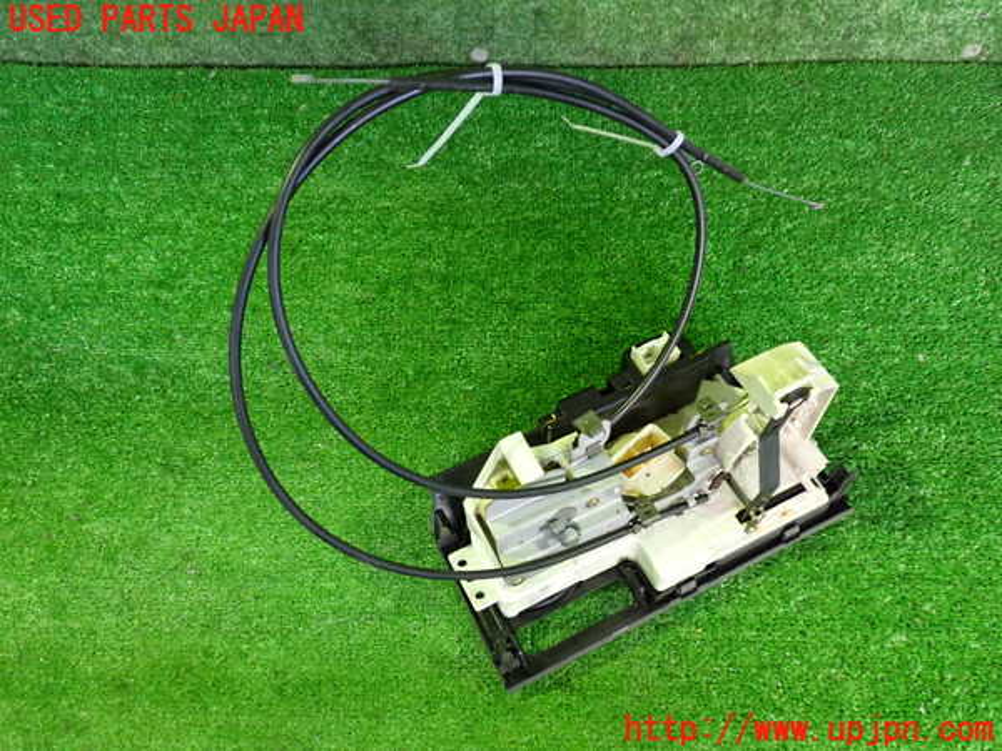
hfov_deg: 60.0
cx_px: 501
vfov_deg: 46.8
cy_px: 376
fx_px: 868
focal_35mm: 30
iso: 1000
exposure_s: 1/50
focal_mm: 5.4
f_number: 2.3
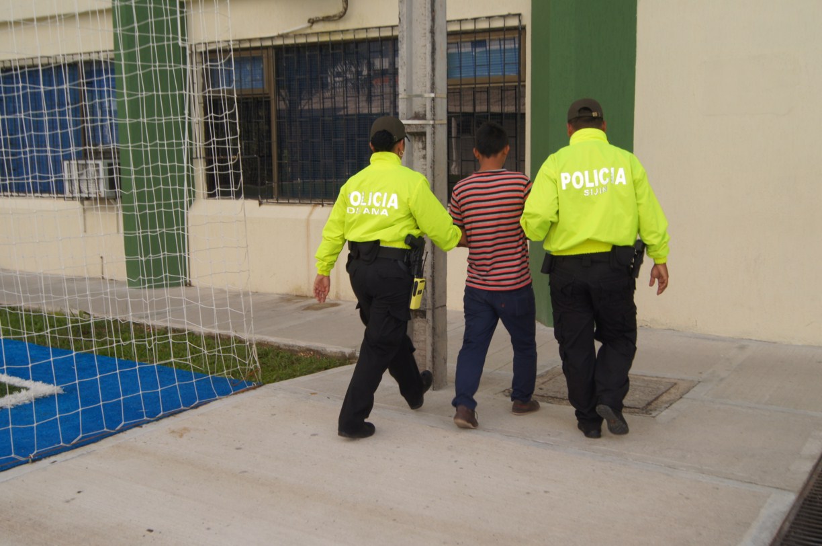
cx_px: 411
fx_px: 889
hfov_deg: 49.6
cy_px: 273
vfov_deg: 34.1
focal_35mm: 39
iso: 100
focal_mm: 26
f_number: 10
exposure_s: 1/125
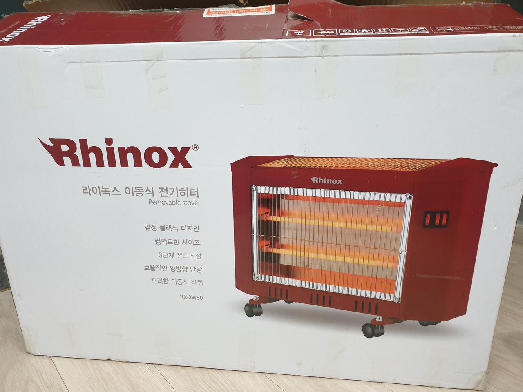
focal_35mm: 26
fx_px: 393
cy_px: 196
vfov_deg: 53.1
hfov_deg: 67.3
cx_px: 262
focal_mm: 4.3
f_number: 2.4
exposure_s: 1/40
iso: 320
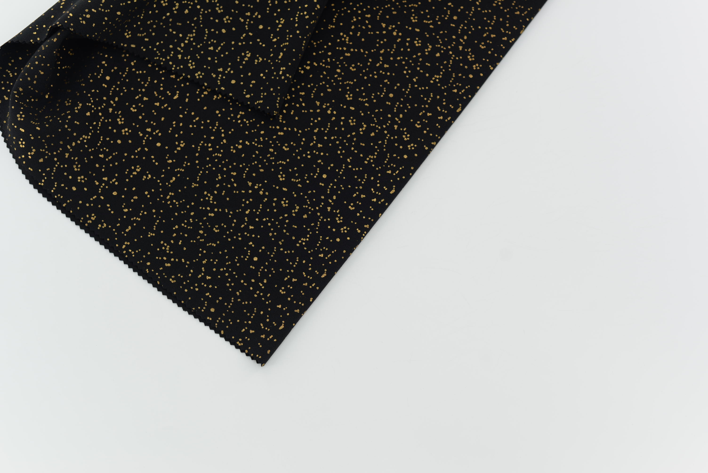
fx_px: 984
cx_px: 354
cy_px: 236
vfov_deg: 27.0
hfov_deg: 39.6
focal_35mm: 50
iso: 100
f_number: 4
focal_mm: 50
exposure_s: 1/125
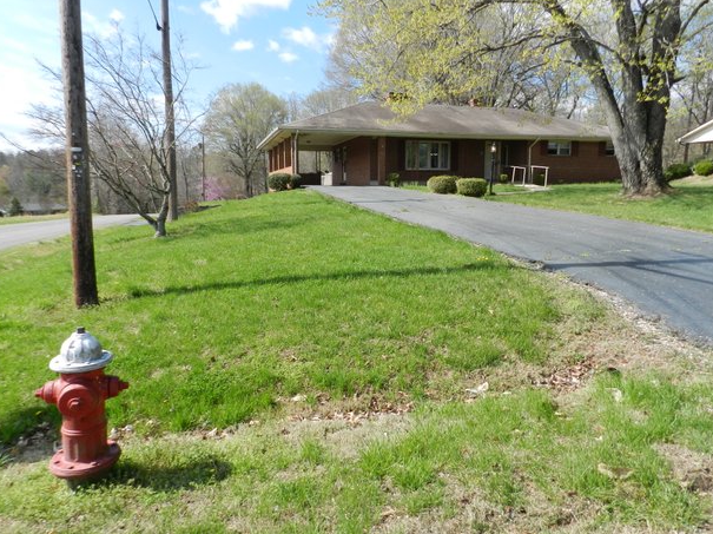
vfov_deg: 56.7
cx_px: 358
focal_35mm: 24
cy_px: 256
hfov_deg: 71.6
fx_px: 494
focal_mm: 4
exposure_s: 1/1000
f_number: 3.4
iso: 160
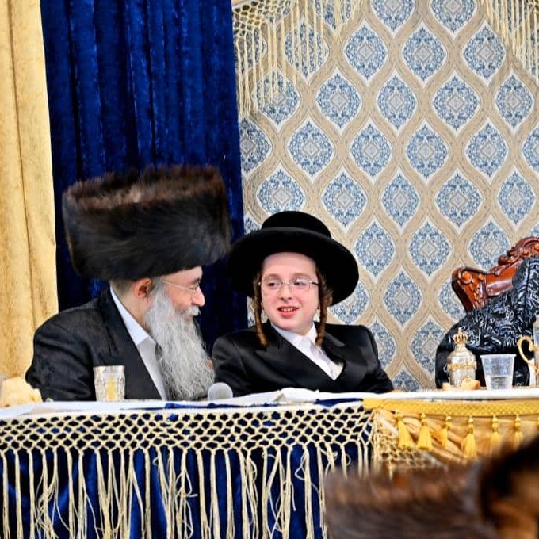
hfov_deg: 13.6
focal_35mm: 128
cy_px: 269
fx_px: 2255
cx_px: 391
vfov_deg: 13.6
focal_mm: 100
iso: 640
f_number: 4
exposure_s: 1/160
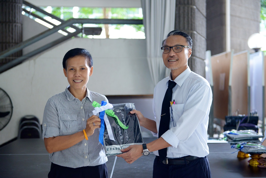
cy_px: 89
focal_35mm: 62
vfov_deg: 21.9
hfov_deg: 32.4
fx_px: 458
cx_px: 133
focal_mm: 62
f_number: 2.8
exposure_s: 1/125
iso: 2000
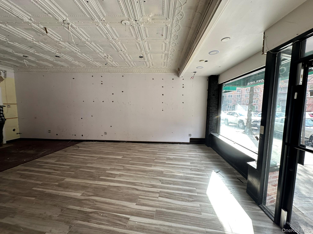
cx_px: 156
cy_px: 117
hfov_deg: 102.1
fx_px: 127
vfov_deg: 85.7
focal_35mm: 14
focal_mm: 2.22
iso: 64
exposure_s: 1/99
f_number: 2.2
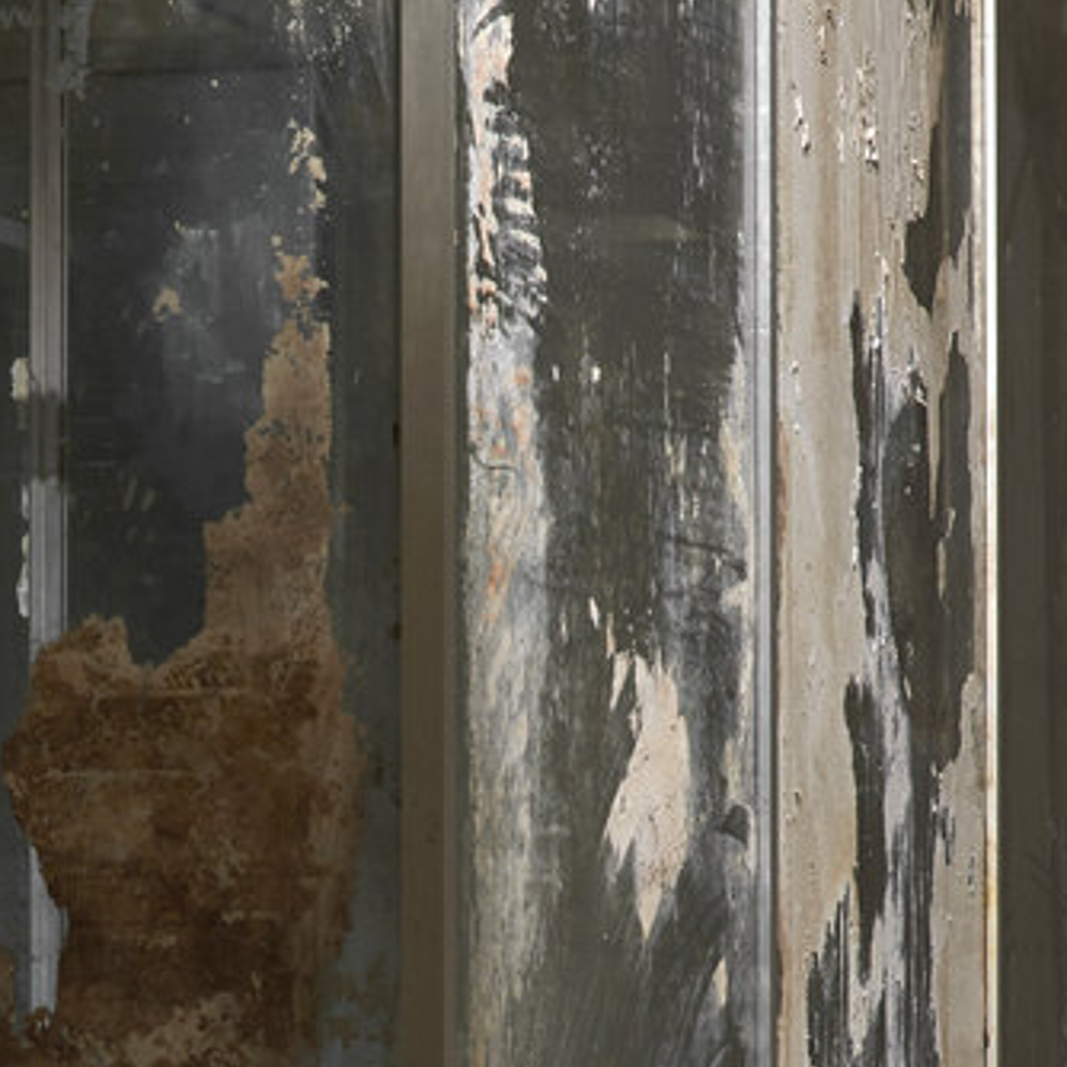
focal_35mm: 159
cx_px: 347
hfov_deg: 11.0
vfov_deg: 10.9
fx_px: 5545
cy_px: 952
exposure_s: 10
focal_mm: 48
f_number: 11
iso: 125
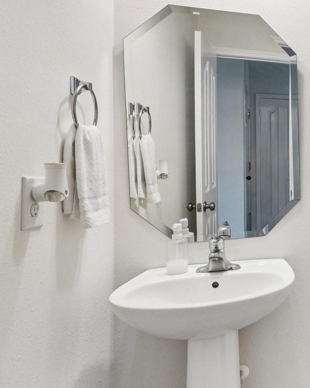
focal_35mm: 30
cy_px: 171
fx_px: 344
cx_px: 406
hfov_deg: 34.1
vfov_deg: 58.6
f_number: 8
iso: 320
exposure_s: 1/30
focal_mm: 10
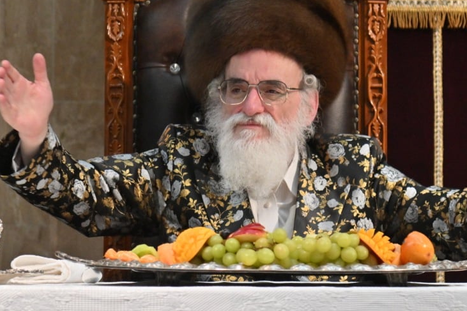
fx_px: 3268
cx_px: 275
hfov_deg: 8.2
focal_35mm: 252
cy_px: 121
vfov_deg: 5.4
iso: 1250
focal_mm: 120
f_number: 4
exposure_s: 1/320
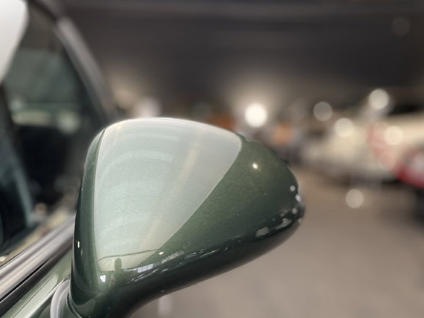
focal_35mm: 35
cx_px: 151
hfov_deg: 51.9
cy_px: 197
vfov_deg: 40.4
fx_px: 429
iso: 100
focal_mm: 4.2
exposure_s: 1/50
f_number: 1.6
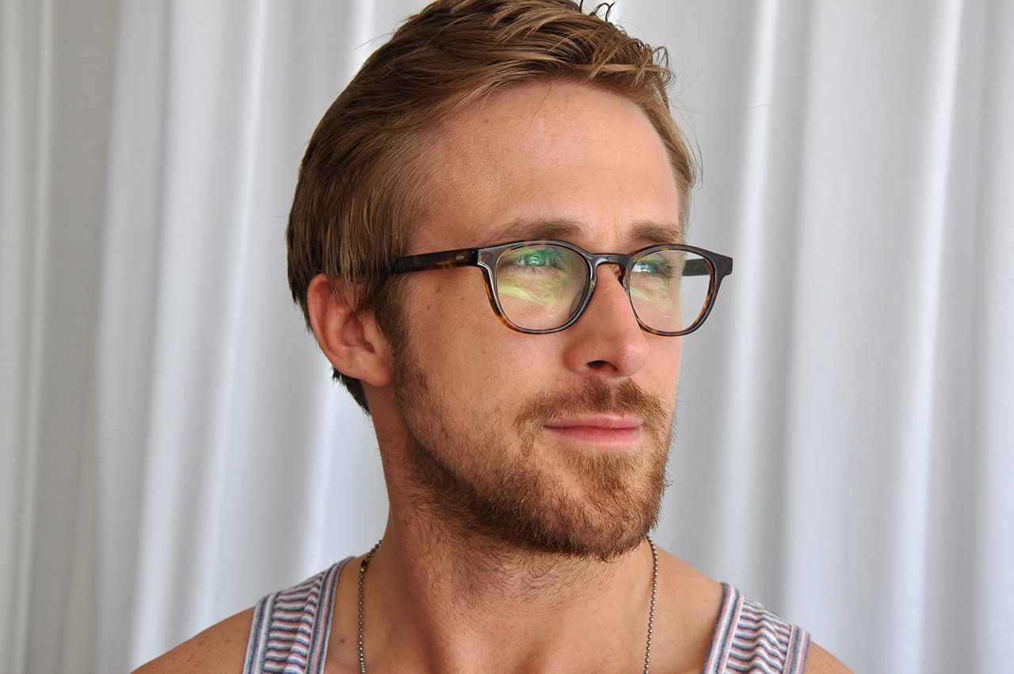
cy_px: 337
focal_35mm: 75
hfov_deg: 27.0
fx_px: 2110
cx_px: 507
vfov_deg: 18.1
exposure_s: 1/80
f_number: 9
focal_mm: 50
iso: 200
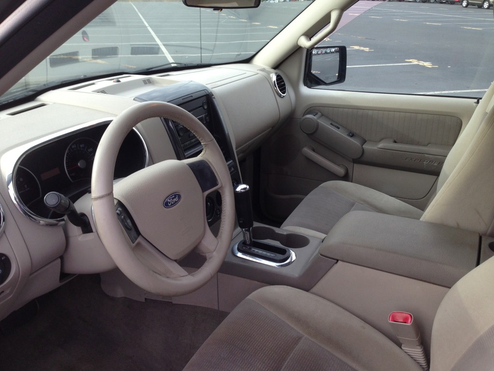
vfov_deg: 42.9
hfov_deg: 55.4
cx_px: 247
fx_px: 471
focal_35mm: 33
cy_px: 186
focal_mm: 4.13
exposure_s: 1/134
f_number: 2.4
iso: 50
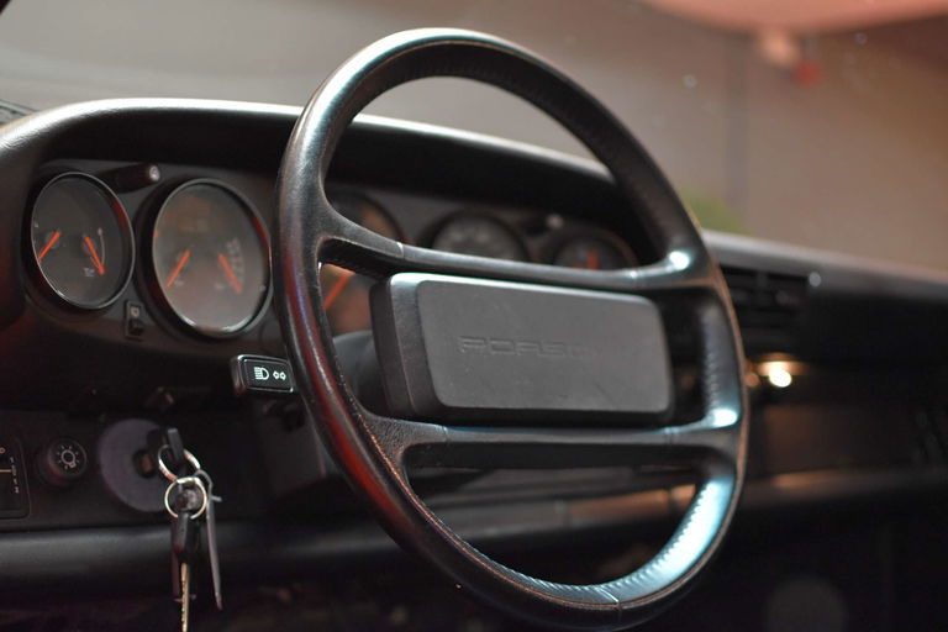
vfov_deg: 25.8
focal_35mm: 52
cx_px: 474
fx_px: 1382
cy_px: 316
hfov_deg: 37.9
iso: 2200
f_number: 1.8
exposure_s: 1/60
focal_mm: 35
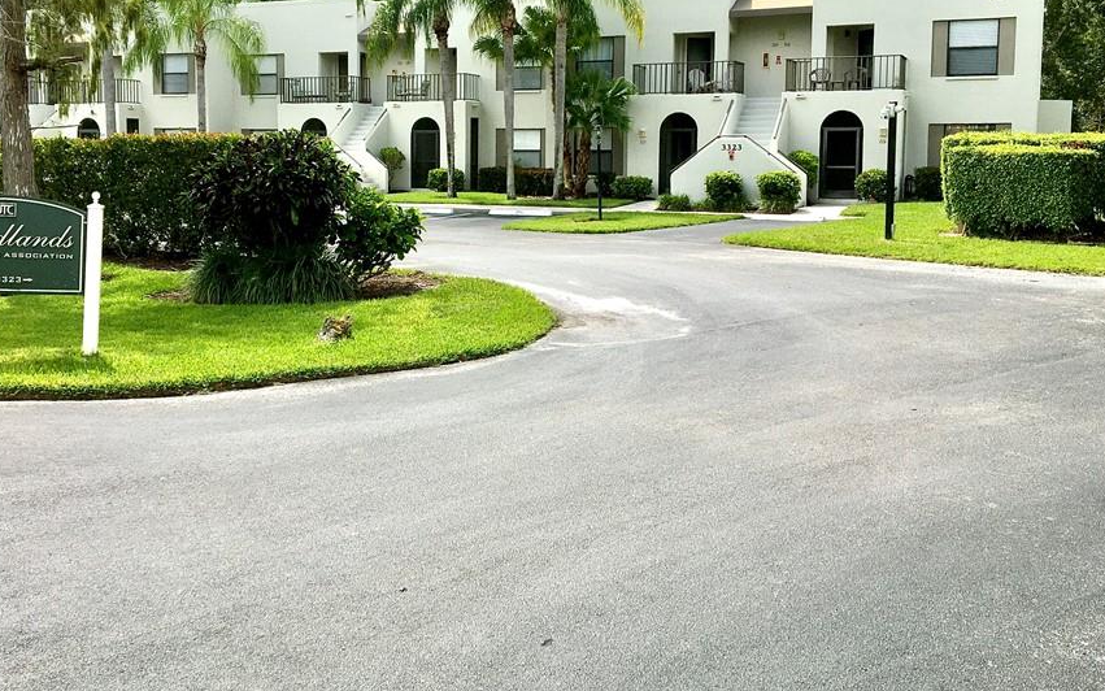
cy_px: 236
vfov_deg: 34.2
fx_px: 1114
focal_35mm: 37
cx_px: 501
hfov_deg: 52.7
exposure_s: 1/1183
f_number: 2.2
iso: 25
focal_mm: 4.15
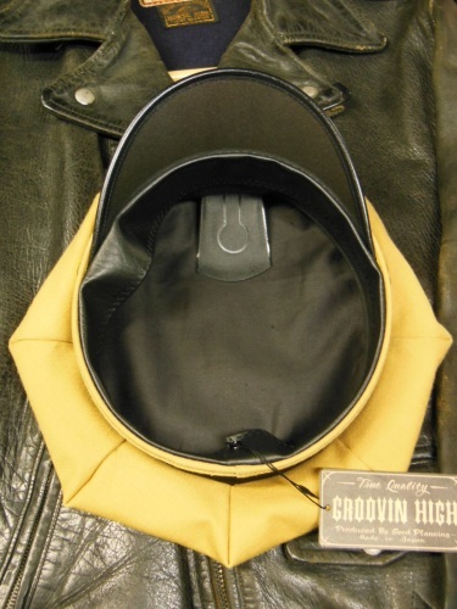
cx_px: 228
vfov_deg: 36.8
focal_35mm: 52
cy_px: 304
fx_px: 915
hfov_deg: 28.0
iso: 800
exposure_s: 1/5
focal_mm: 9.3
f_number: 4.7
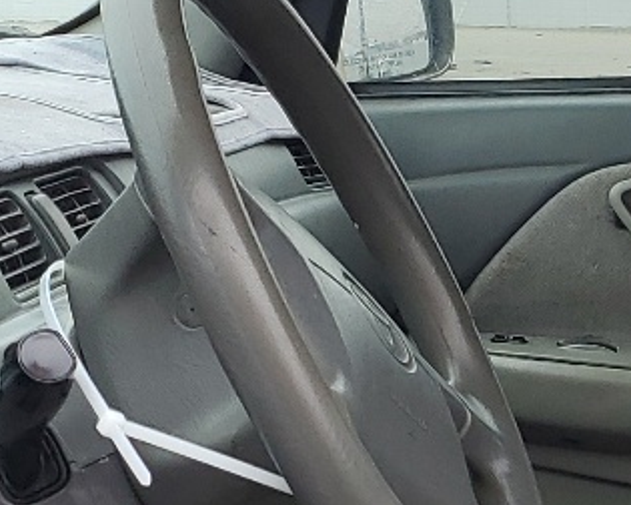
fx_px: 2409
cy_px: 555
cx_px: 725
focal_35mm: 129
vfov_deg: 11.8
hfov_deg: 14.5
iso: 50
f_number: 1.5
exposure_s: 1/455
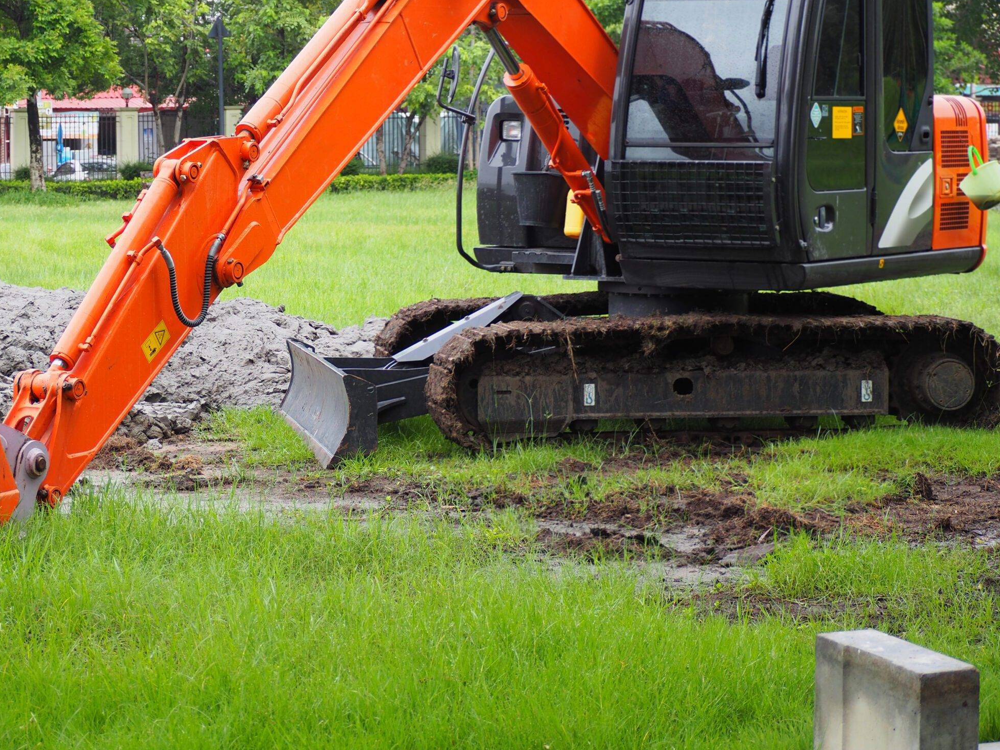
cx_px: 376
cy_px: 269
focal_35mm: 105
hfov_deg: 18.7
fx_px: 3034
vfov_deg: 14.1
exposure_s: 1/200
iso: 320
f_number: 4
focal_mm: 40
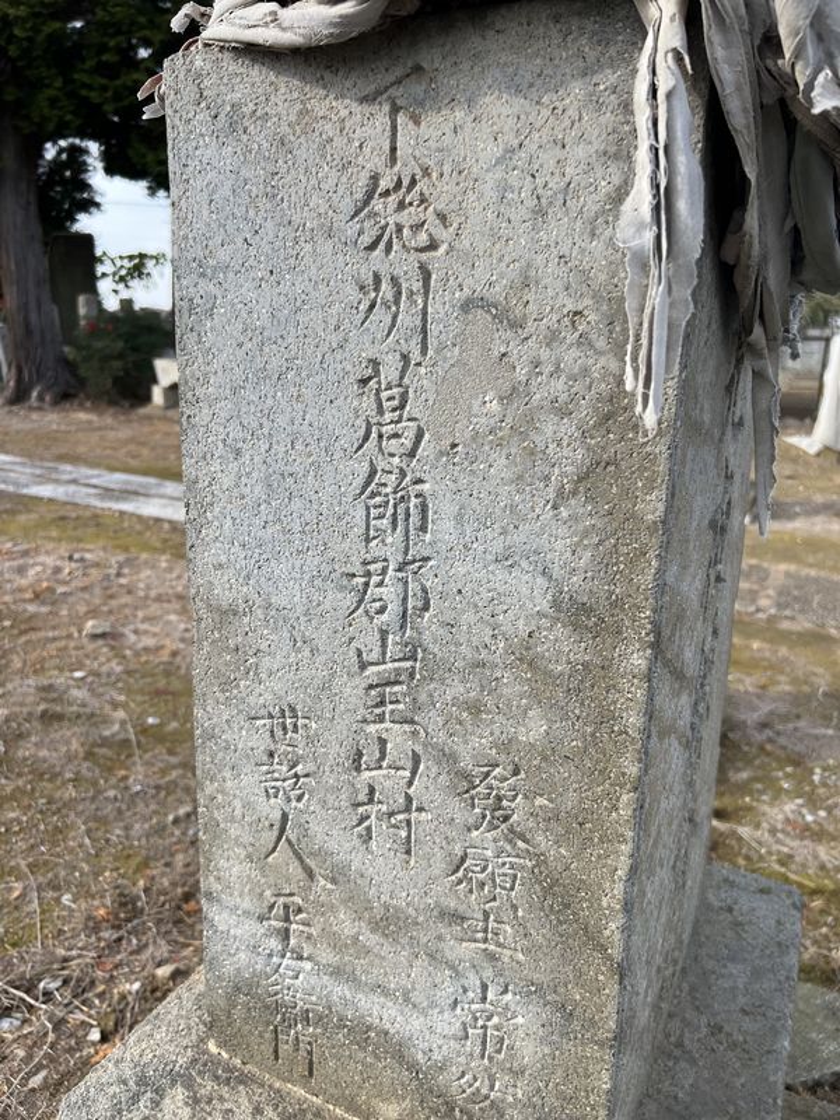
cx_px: 420
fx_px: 841
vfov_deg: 67.3
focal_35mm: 26
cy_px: 560
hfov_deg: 53.1
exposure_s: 1/1344
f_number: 1.5
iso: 50
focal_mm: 5.7
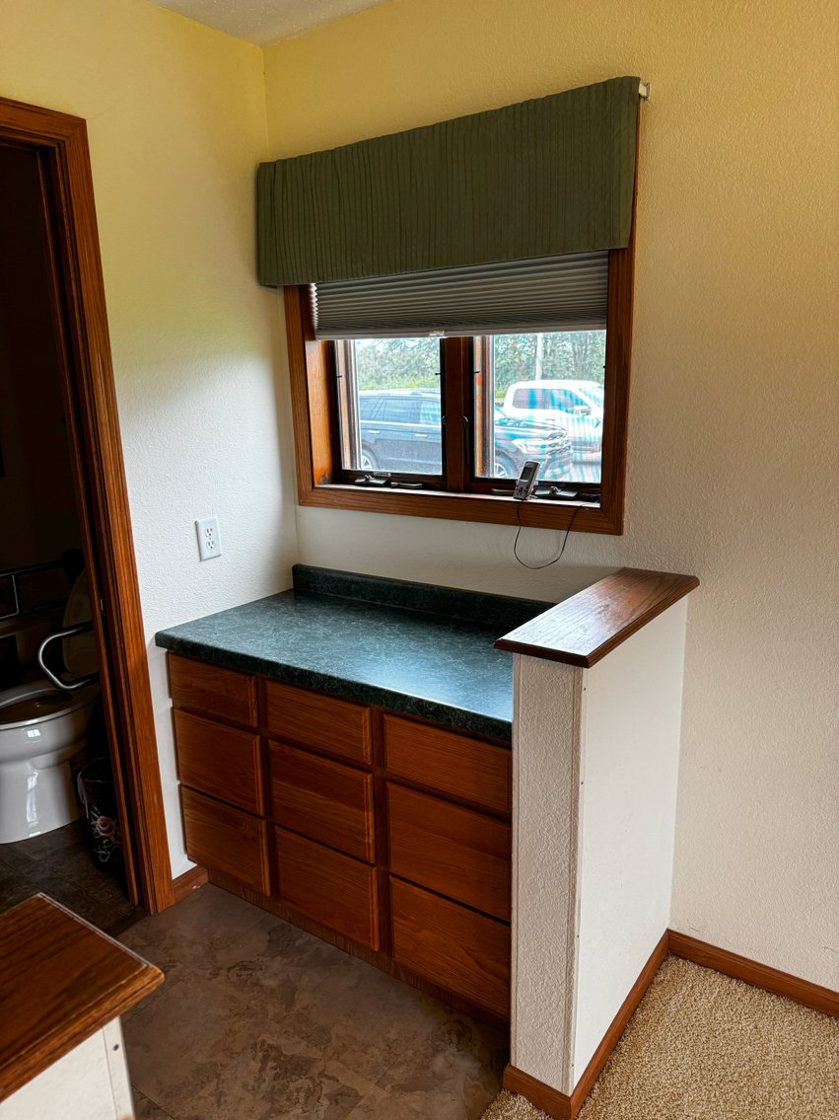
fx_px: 776
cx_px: 420
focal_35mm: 24
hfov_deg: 56.8
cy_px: 560
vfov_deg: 71.6
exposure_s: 1/120
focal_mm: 6.76
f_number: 1.78
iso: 200
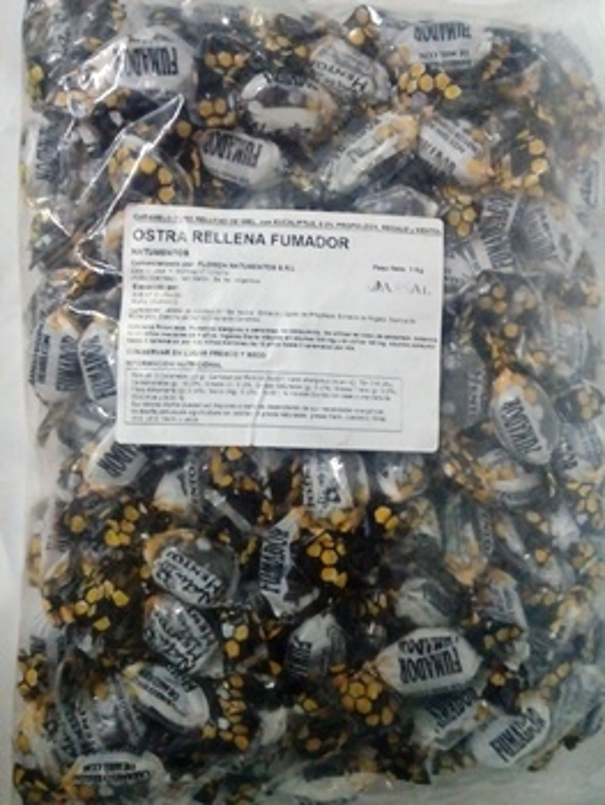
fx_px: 722
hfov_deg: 45.5
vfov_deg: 58.3
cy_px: 402
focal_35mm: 31
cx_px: 302
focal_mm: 3.3
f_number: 2.2
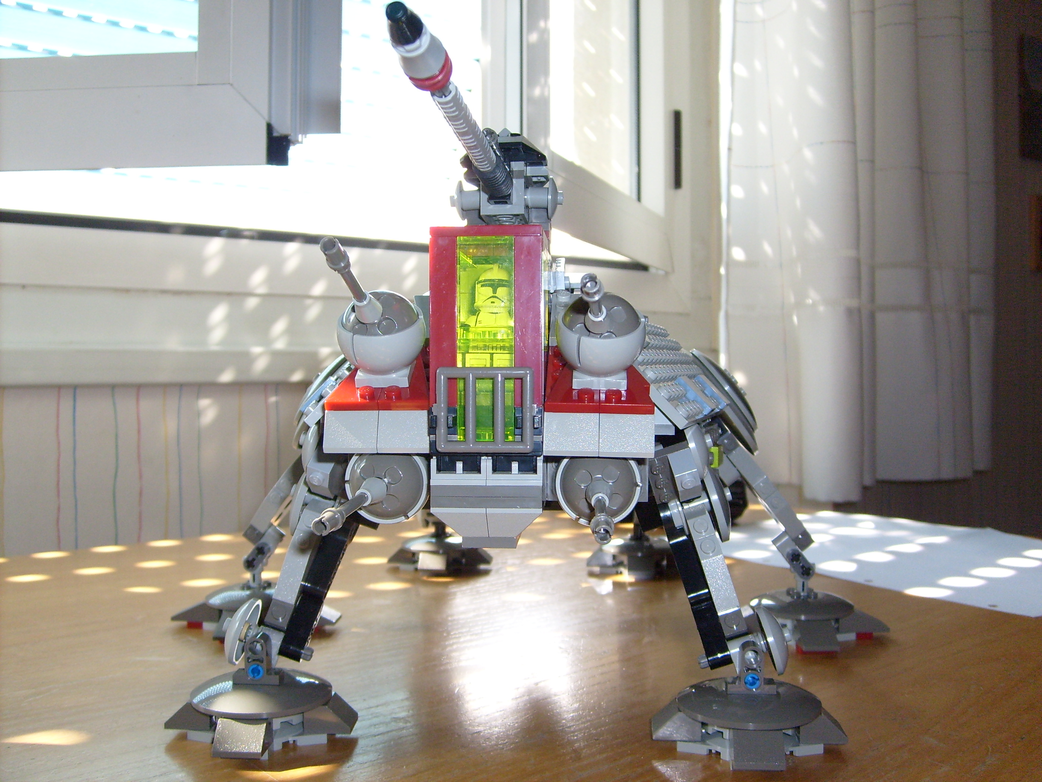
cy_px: 391
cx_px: 521
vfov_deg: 40.7
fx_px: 1054
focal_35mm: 35
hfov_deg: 52.6
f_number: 2.8
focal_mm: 5.8
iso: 100
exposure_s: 1/45
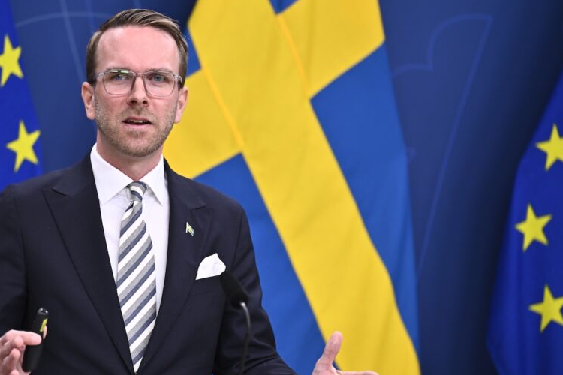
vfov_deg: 5.9
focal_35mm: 231
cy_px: 222
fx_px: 3612
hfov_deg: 8.9
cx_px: 204
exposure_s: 1/250
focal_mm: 165
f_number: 2.8
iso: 500
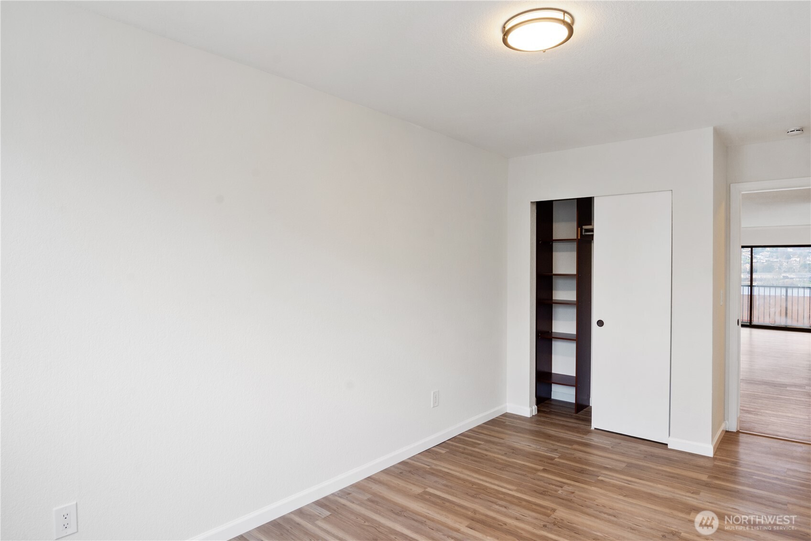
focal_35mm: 20
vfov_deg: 61.9
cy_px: 270
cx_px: 406
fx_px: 450
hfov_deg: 84.0
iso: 400
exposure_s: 1/10
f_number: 8
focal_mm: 20
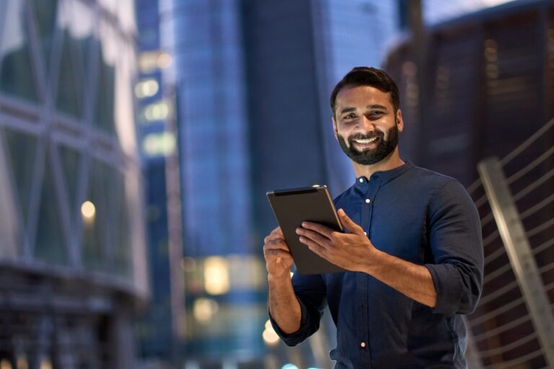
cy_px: 184
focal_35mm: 127
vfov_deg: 10.8
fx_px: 1954
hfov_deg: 16.1
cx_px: 277
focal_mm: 85
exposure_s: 1/160
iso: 1600
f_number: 1.8
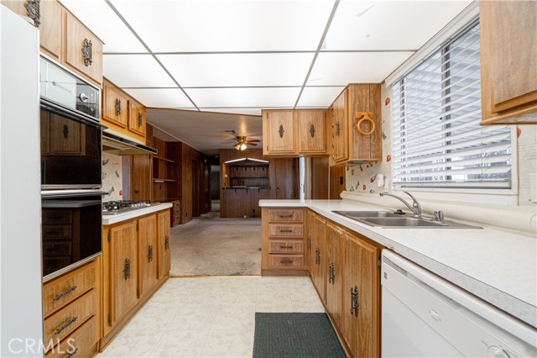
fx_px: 224
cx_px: 268
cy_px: 179
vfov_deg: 77.3
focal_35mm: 15
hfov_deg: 100.4
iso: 640
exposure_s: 1/20
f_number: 7.1
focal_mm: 10
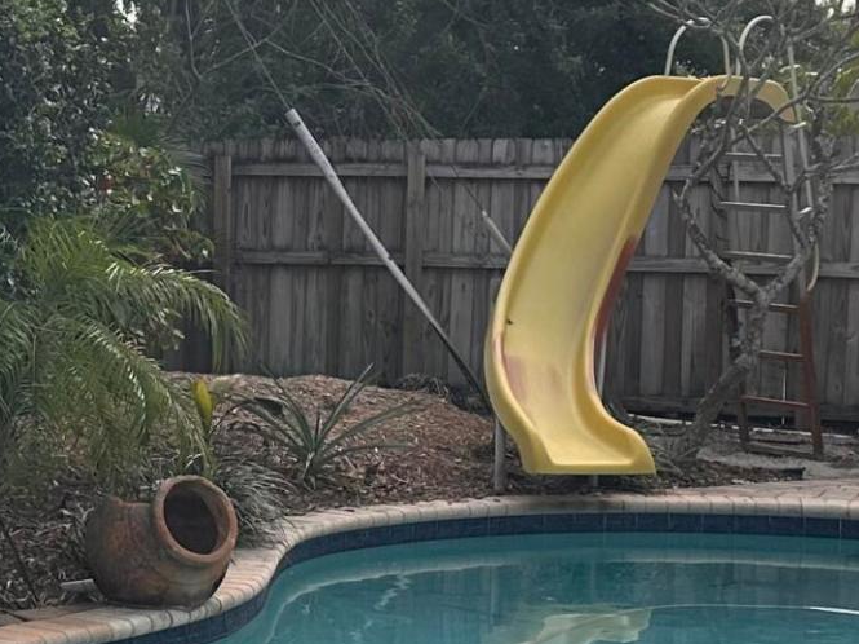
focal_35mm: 104
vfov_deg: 14.2
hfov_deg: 18.6
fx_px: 2579
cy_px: 331
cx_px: 97
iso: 80
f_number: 1.78
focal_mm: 6.86
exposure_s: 1/1949
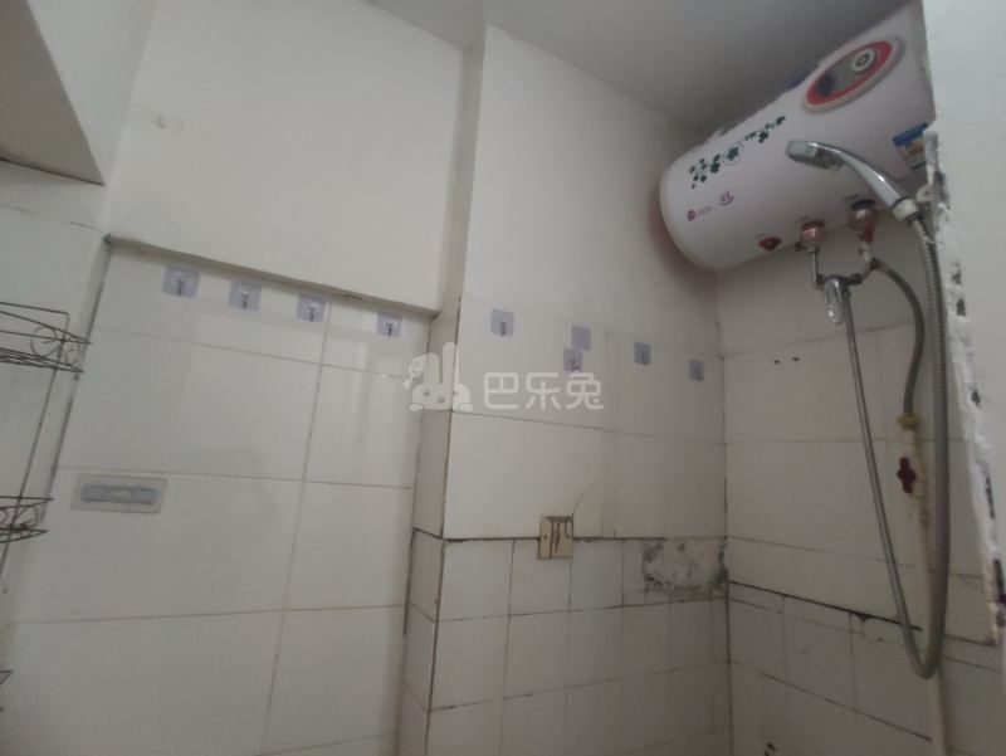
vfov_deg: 81.8
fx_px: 436
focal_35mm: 15
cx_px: 503
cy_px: 378
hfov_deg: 98.1
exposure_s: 1/25
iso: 2585
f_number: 2.2
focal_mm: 2.25
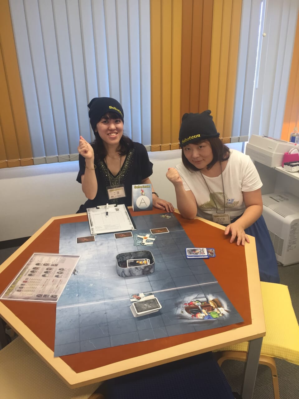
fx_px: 334
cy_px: 200
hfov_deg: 48.2
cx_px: 150
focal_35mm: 29
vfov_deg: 61.7
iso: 32
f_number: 2.2
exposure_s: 1/30
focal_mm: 4.15
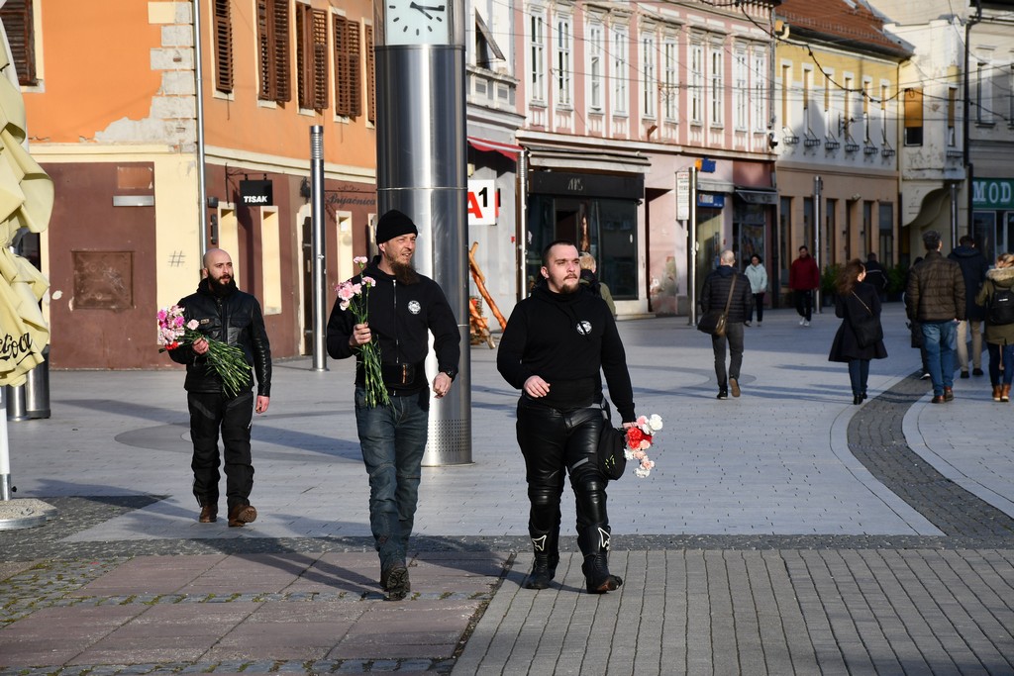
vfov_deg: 10.2
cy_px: 338
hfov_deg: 15.2
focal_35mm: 135
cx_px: 507
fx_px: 3803
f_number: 7.1
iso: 200
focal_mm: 90
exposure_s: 1/500
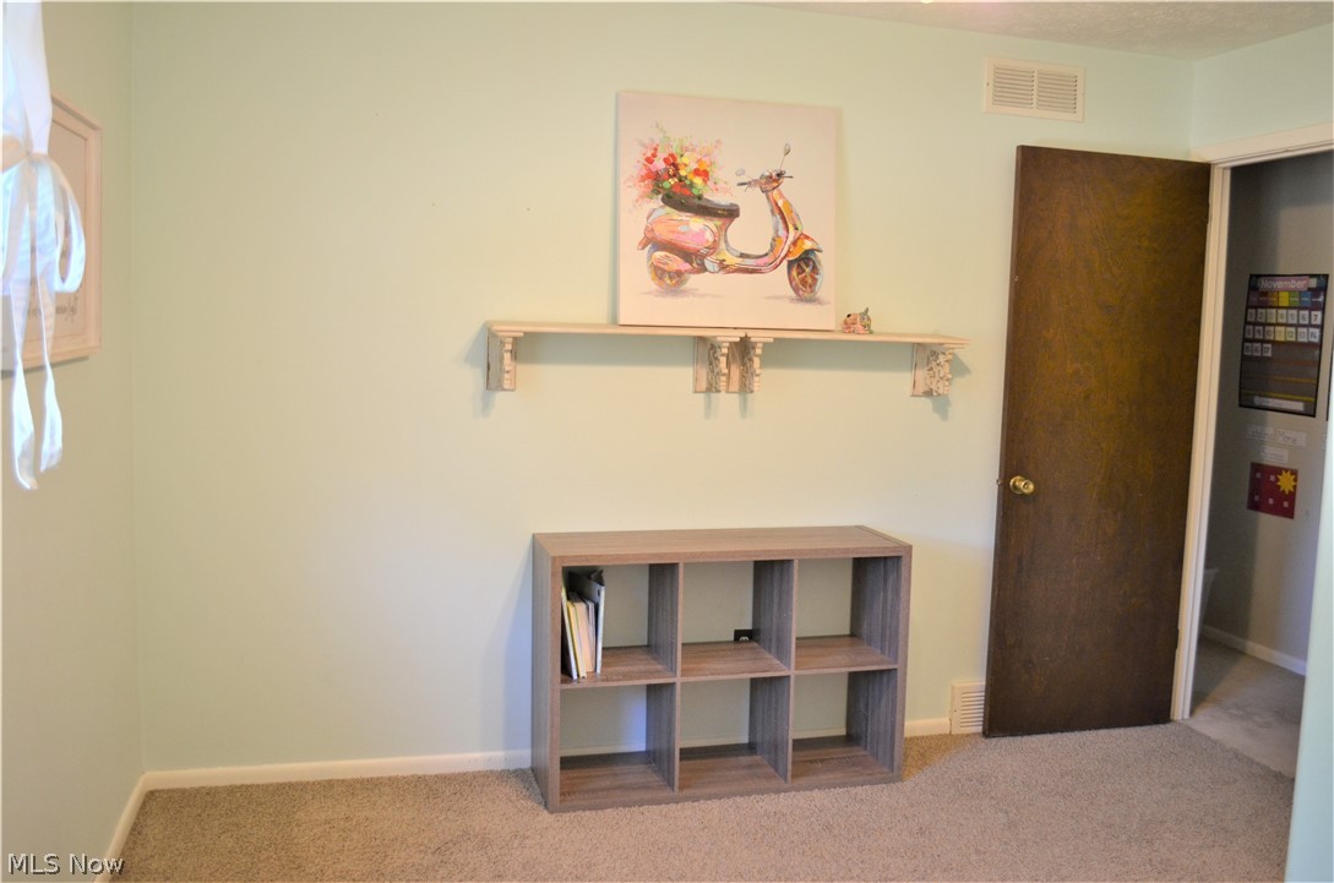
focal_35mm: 30
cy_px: 442
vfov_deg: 43.4
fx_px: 1109
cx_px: 667
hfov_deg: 62.0
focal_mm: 20
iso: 720
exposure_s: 1/60
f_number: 4
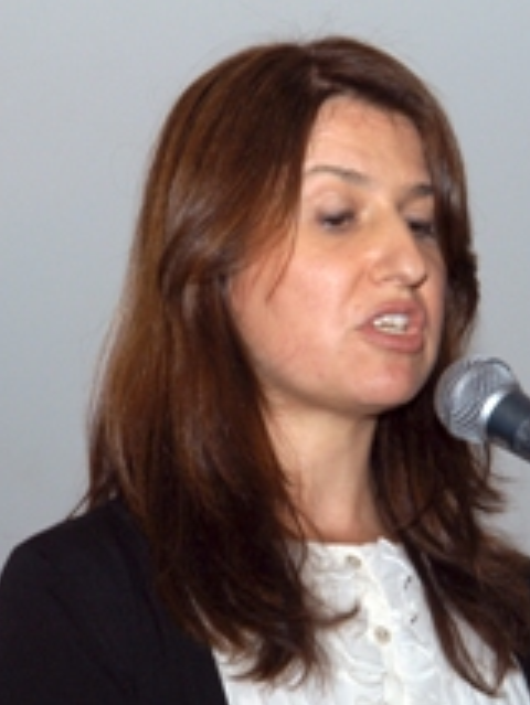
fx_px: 3712
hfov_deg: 8.2
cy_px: 437
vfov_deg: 10.9
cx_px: 136
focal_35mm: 182
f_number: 5.6
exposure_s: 1/60
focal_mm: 60
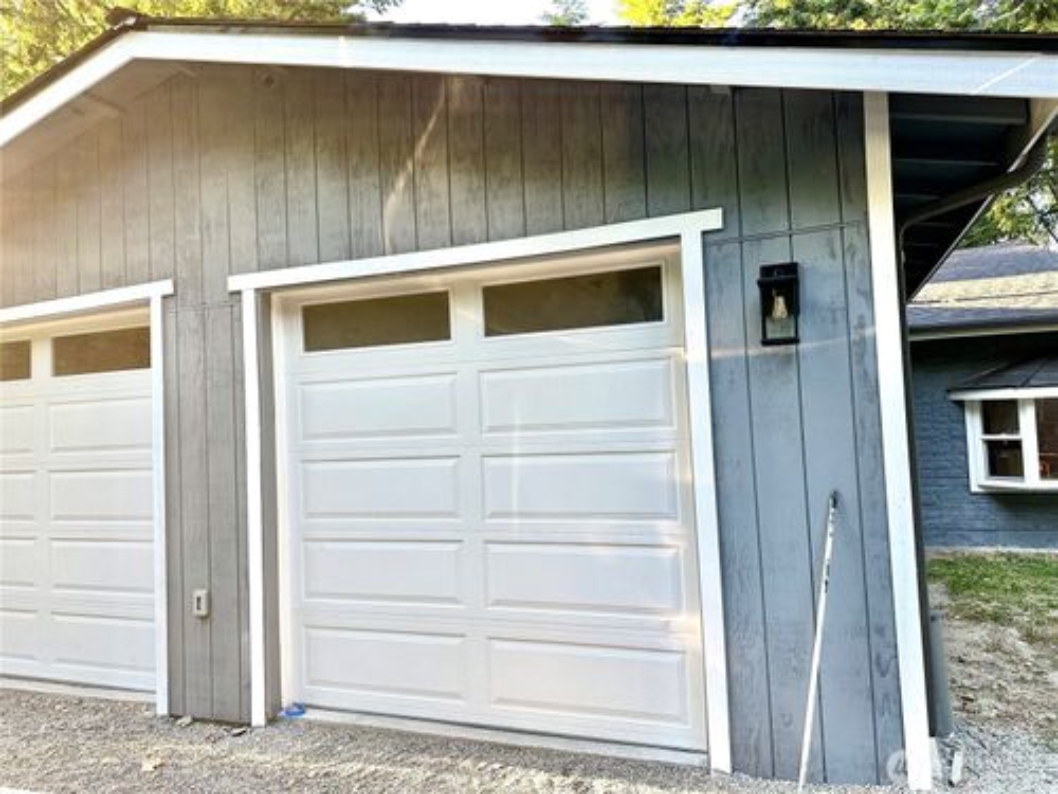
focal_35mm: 24
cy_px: 397
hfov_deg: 71.6
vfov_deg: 56.8
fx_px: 734
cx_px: 529
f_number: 1.78
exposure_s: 1/121
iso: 80
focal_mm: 6.86
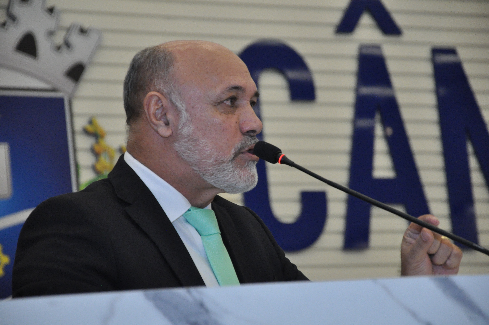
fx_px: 2137
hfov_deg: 13.1
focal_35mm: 158
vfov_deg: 8.7
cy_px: 162
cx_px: 244
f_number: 5.6
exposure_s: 1/125
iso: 2000
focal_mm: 105
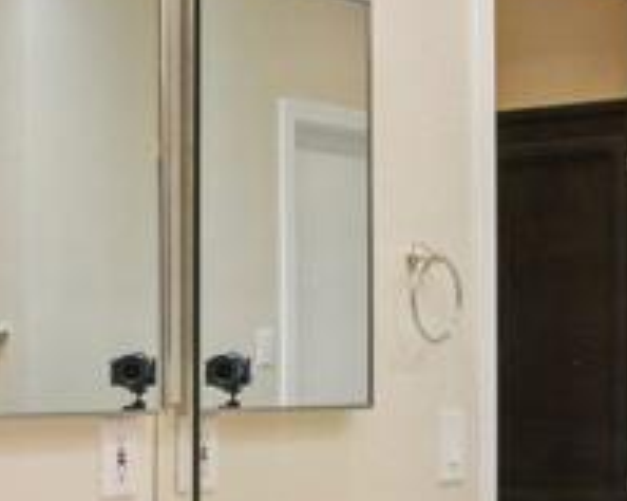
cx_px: 548
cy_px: 381
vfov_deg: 15.8
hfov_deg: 19.5
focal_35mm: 97
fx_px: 1798
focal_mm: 20
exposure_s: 1/30
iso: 320
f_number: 8
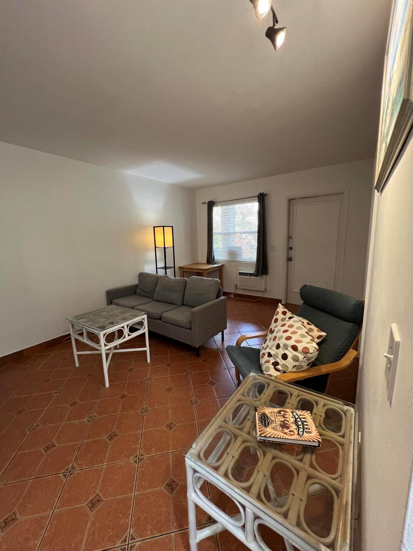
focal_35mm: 13
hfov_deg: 89.9
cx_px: 206
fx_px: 207
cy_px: 276
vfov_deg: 106.2
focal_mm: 1.57
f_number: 1.8
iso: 250
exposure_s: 1/60
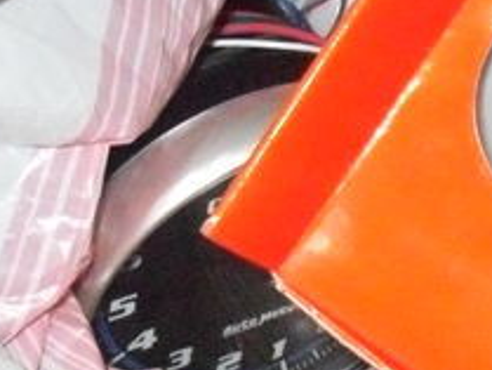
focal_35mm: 107
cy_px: 160
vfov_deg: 13.8
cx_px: 377
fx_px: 1522
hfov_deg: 18.2
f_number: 7.6
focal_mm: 6.3
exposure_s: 1/45
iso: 3200
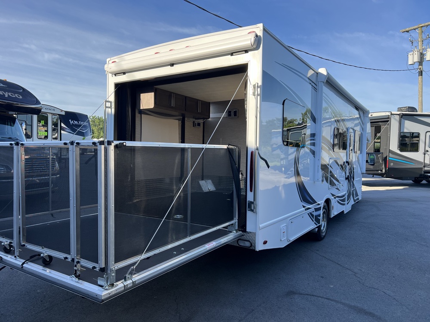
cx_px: 215
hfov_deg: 67.3
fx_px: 323
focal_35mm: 26
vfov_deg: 53.1
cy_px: 161
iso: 50
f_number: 1.5
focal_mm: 5.7
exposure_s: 1/1468
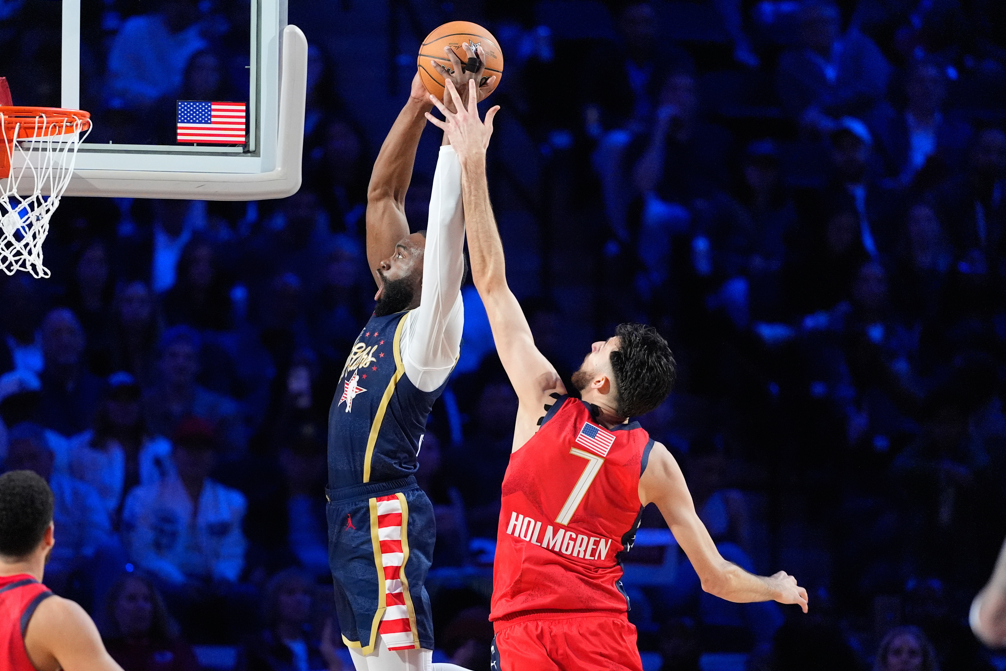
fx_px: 10814
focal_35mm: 387
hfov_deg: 5.3
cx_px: 399
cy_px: 427
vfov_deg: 3.6
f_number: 2.8
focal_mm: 300
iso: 6400
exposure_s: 1/1600
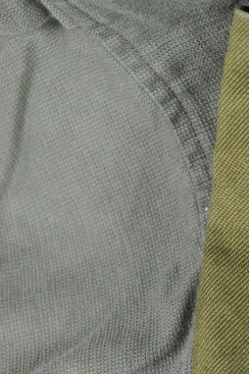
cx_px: 361
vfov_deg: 13.5
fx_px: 1567
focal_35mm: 151
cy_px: 329
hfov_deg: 8.9
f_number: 5
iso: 400
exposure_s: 1/100
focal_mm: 32
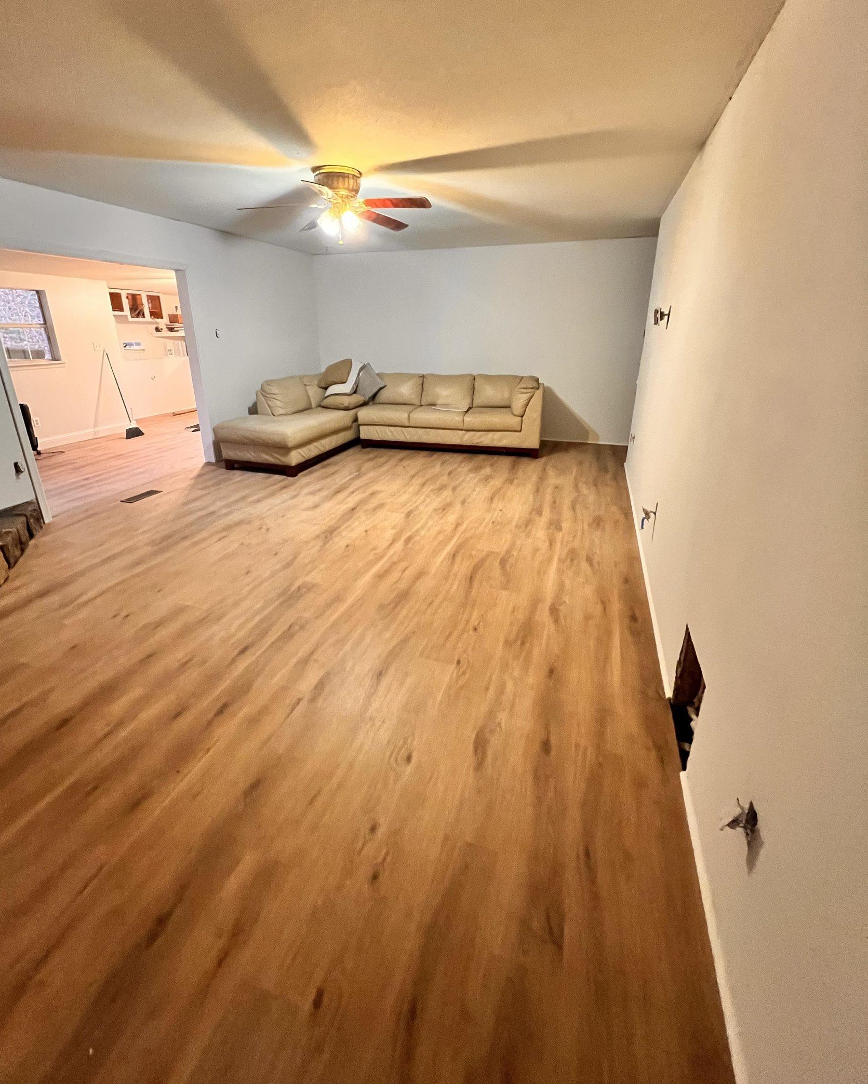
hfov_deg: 88.0
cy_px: 496
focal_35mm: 14
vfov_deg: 100.5
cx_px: 422
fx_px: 449
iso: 1000
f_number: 1.8
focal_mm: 1.57
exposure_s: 1/60
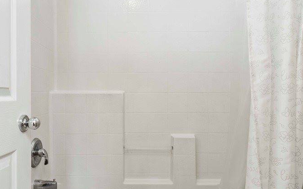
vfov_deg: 47.4
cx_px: 122
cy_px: 107
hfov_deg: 69.7
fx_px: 215
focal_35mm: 26
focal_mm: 8
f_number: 9
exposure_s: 1.6
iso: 200
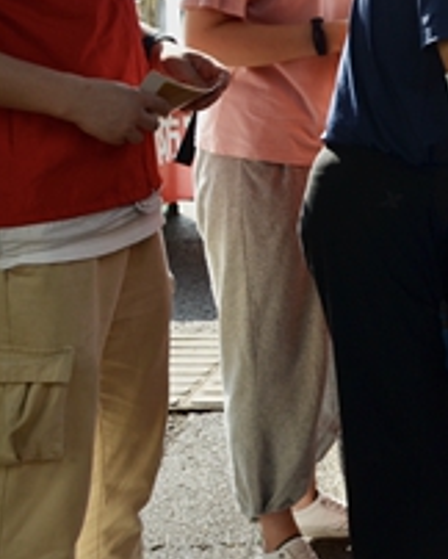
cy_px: 33
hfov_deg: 16.7
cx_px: 749
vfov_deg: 23.1
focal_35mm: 80
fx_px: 1324
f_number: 8
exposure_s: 1/250
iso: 125
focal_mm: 18
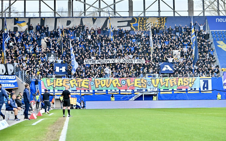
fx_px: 949
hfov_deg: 13.6
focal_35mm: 154
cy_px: 70
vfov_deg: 8.5
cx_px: 112
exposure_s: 1/1600
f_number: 5
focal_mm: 150
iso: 2200
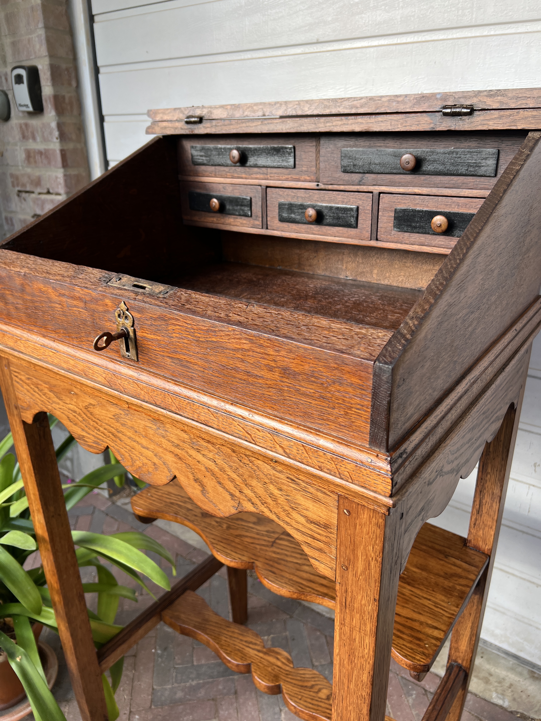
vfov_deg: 67.3
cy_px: 360
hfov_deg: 53.1
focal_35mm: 26
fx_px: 542
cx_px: 270
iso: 40
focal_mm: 5.7
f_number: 1.5
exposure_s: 1/255
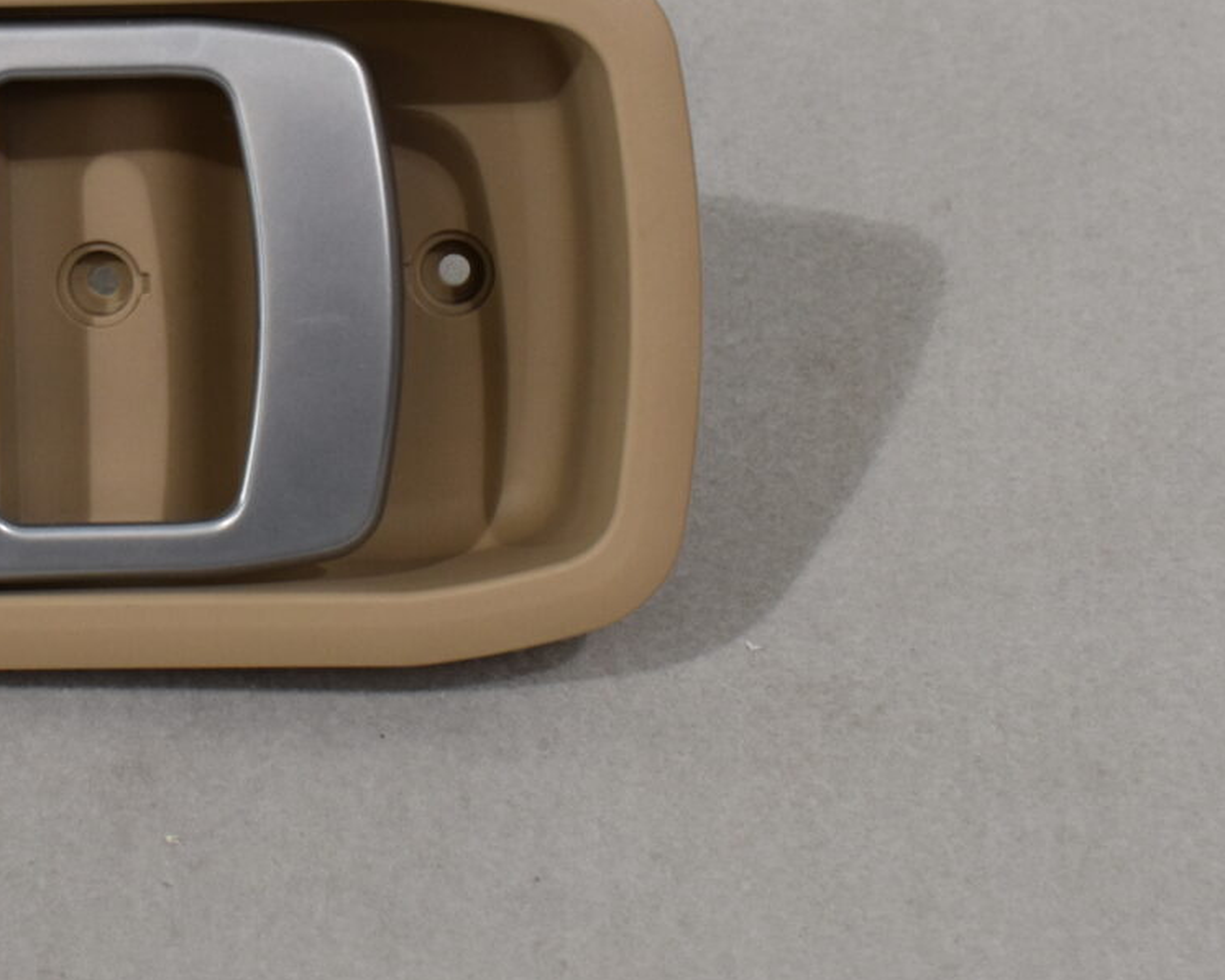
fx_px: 5258
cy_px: 303
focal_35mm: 145
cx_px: 271
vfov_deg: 10.6
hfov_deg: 13.2
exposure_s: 1/125
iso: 360
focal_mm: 30
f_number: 5.6
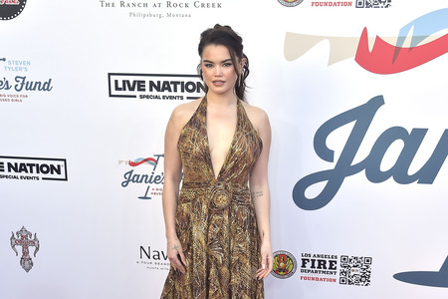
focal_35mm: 38
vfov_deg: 35.1
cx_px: 224
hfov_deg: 50.7
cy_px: 150
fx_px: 473
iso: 500
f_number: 6.3
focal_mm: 38
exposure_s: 1/250
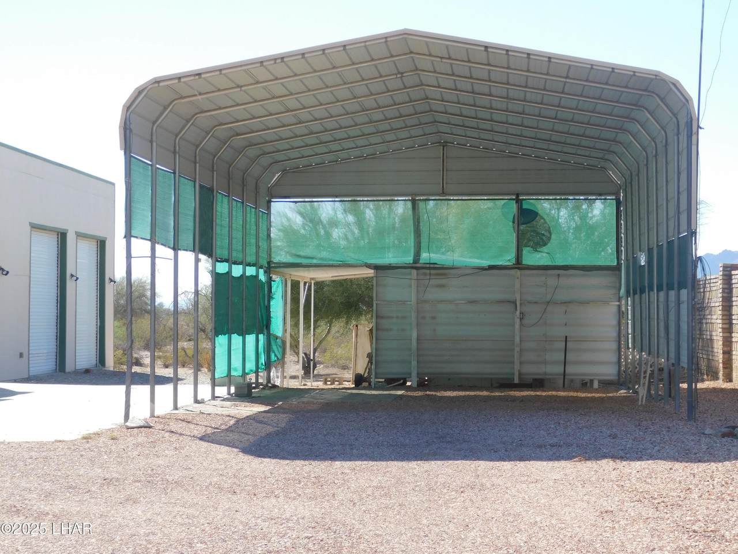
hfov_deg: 24.4
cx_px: 369
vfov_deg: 18.4
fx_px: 1706
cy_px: 277
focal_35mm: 80
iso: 125
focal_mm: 14.2
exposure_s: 1/400
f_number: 4.4
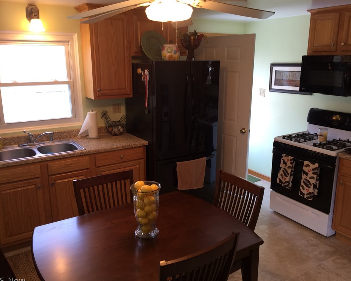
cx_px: 179
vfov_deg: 47.1
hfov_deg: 57.2
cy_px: 143
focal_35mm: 31
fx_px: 322
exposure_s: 1/30
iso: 40
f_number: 2.2
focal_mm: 4.15
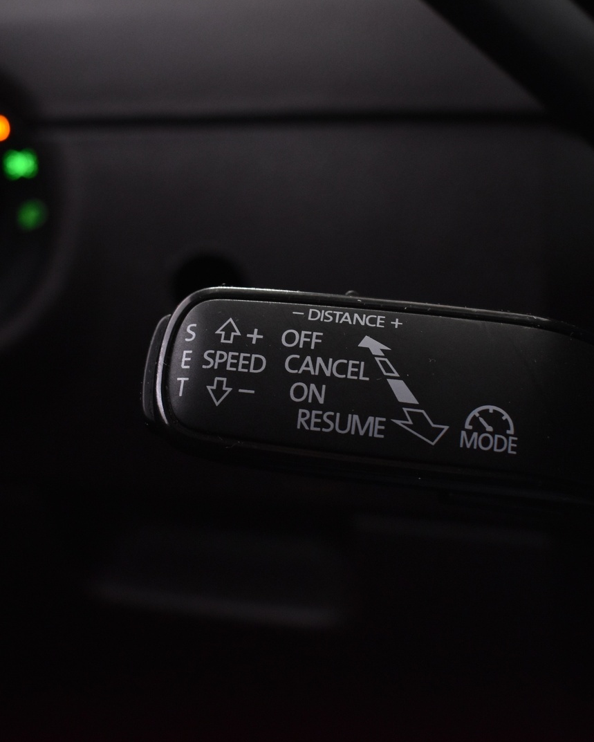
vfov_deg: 36.6
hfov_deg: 29.7
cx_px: 306
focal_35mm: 51
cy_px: 371
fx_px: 1120
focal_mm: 24
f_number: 5
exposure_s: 1/8
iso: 1250
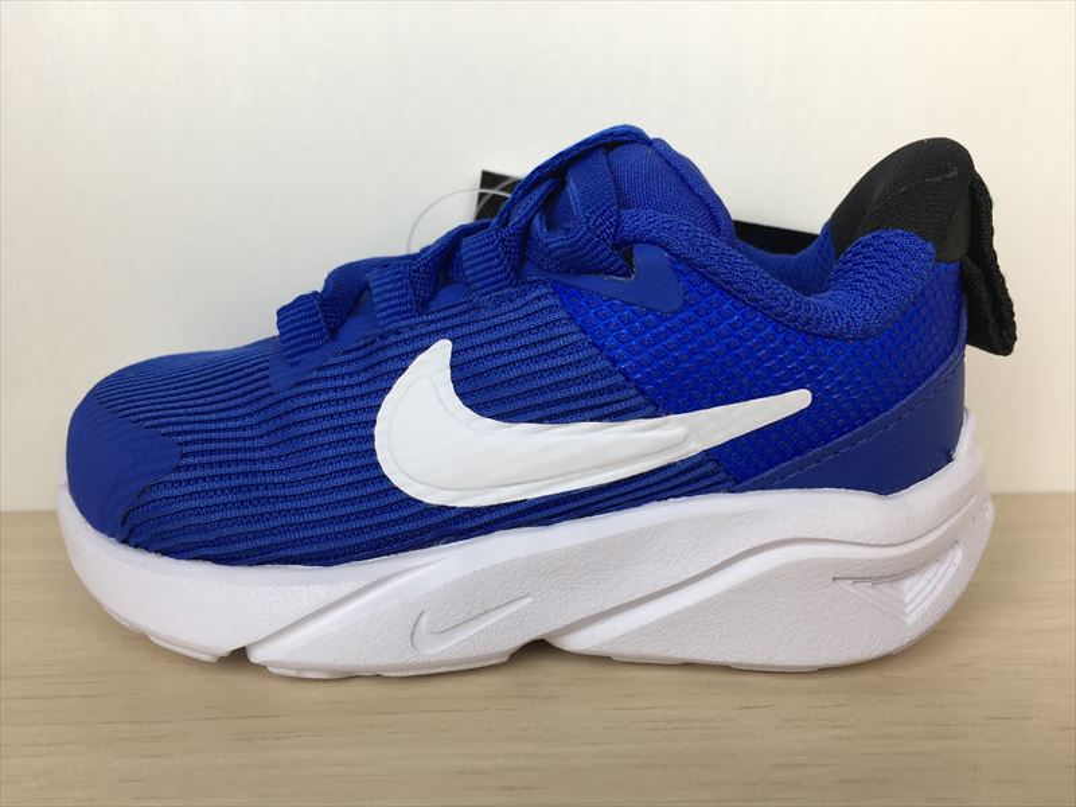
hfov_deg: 61.7
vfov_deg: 48.2
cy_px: 404
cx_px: 538
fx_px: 901
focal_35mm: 29
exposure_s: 1/120
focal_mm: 4.15
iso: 32
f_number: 2.2
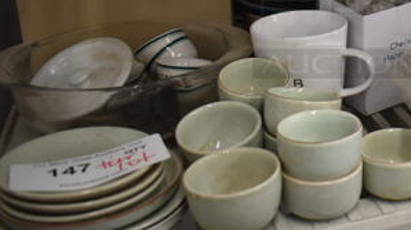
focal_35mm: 58
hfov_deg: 33.2
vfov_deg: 20.1
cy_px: 6
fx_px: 632
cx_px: 407
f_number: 3.5
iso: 800
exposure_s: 1/125
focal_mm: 18
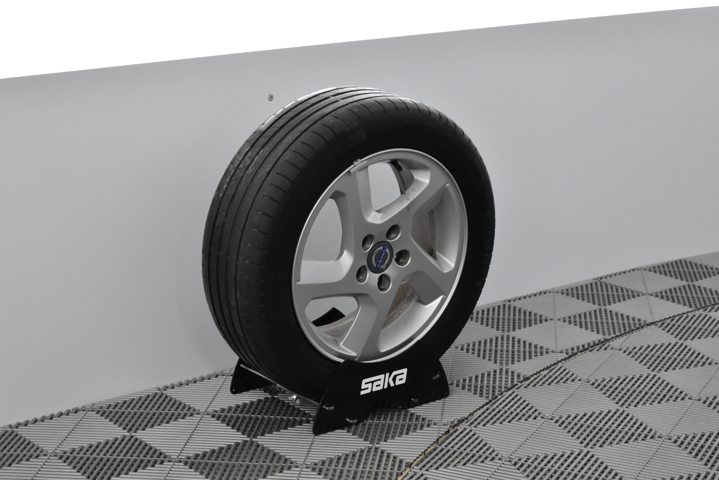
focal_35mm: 72
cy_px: 240
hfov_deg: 28.1
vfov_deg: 18.9
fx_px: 1438
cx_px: 360
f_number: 6.3
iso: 3200
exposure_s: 1/160
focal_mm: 48
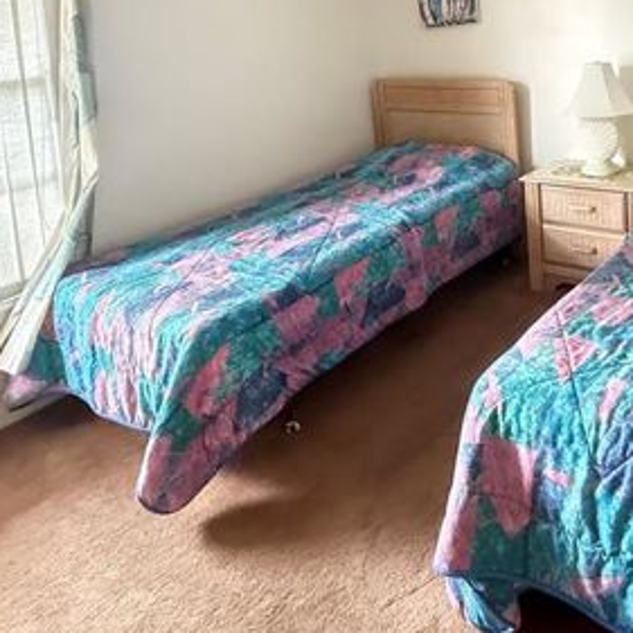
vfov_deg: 47.2
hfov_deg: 49.2
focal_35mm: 31
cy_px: 63
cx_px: 515
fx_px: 641
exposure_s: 1/60
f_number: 2.2
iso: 1000
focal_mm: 2.22
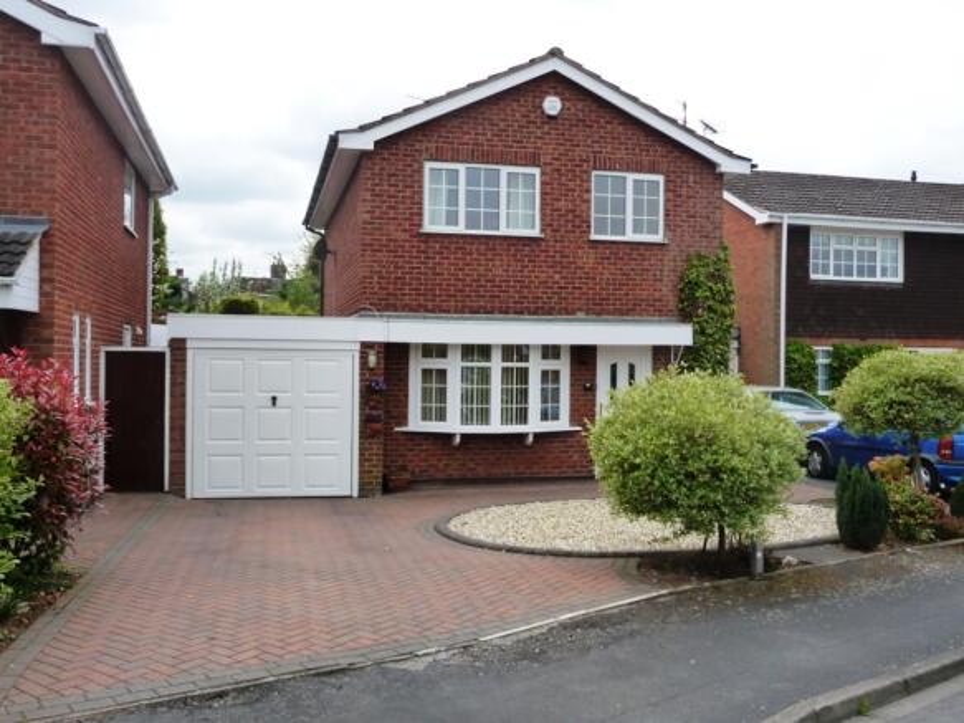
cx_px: 482
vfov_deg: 41.8
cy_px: 362
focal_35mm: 34
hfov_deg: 54.0
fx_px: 947
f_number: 3.6
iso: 160
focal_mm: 5.6
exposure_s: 1/1000
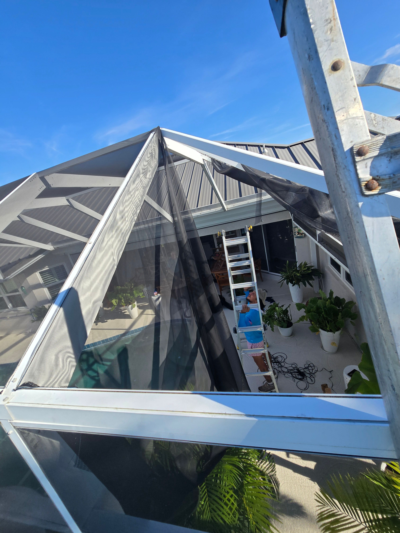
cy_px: 266
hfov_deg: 89.9
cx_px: 200
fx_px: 200
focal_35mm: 13
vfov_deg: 106.2
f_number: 2.2
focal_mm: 2.2
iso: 50
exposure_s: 1/1493
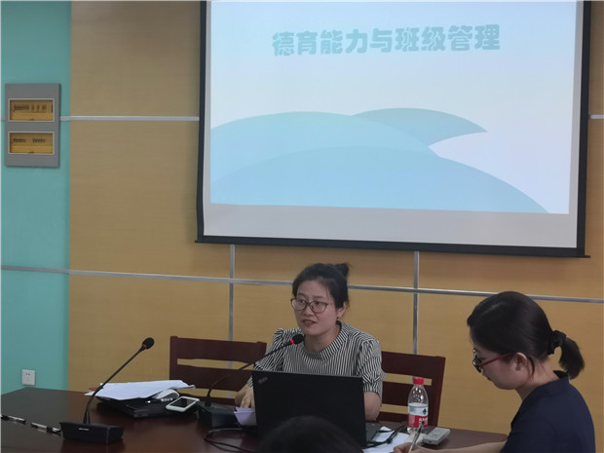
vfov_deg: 24.4
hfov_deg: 32.2
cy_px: 226
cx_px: 302
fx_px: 1047
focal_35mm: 60
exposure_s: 1/50
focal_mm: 3.95
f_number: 1.8
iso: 125
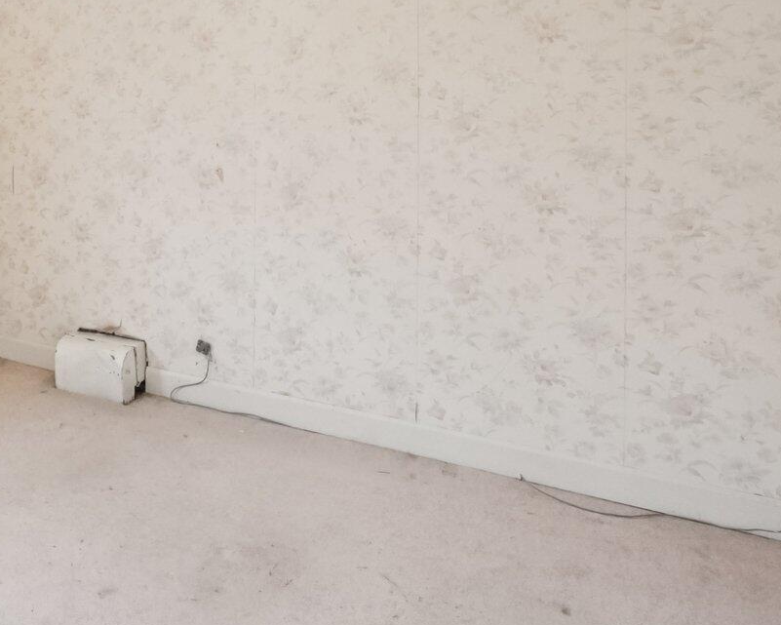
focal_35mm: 36
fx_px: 832
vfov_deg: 39.3
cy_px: 111
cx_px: -101
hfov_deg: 39.7
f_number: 8
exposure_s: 1/30
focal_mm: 10
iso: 1600
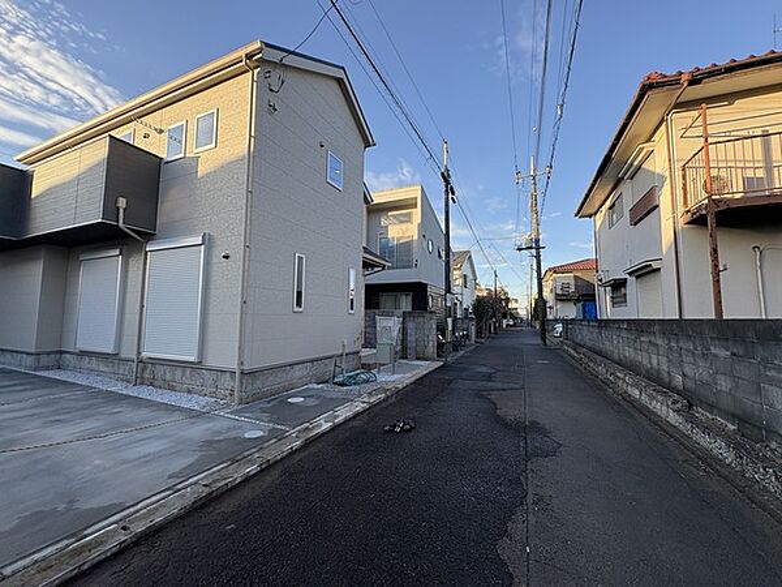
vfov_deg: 85.7
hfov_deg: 102.1
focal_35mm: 14
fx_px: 316
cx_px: 391
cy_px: 294
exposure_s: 1/373
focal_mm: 2.22
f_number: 2.2
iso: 40
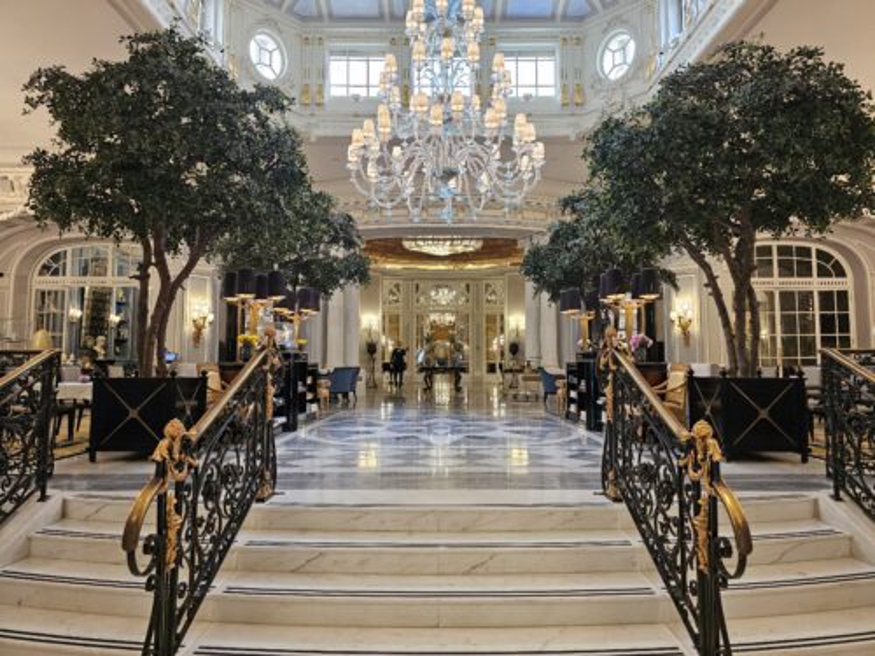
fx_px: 581
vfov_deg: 58.9
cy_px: 328
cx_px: 438
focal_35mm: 23
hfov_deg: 73.9
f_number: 1.7
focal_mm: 6.3
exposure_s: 1/100
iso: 400
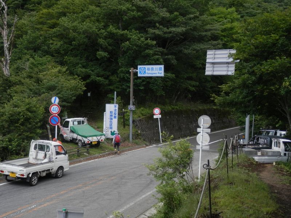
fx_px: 412
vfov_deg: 29.7
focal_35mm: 49
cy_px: 109
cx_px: 146
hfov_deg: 38.9
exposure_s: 1/320
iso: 80
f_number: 4
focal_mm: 8.9
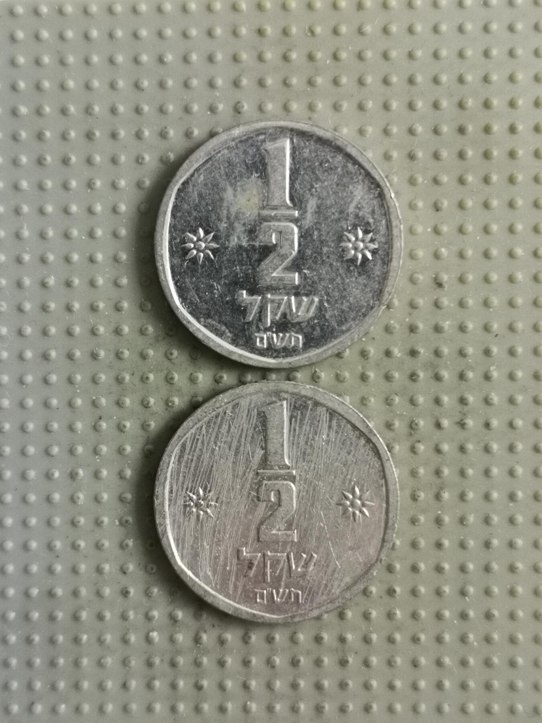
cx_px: 271
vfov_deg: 36.8
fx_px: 1086
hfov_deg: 28.0
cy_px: 362
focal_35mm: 52
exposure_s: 1/22.5
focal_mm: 4.75
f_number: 1.8
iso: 500
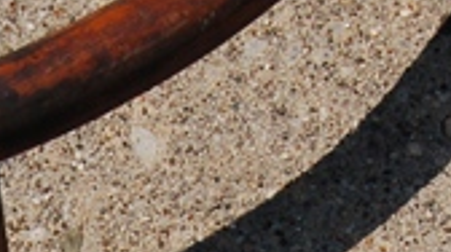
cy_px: 643
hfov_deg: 7.5
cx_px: -56
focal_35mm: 287
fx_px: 3428
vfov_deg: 4.1
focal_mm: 34
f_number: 10
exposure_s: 1/400
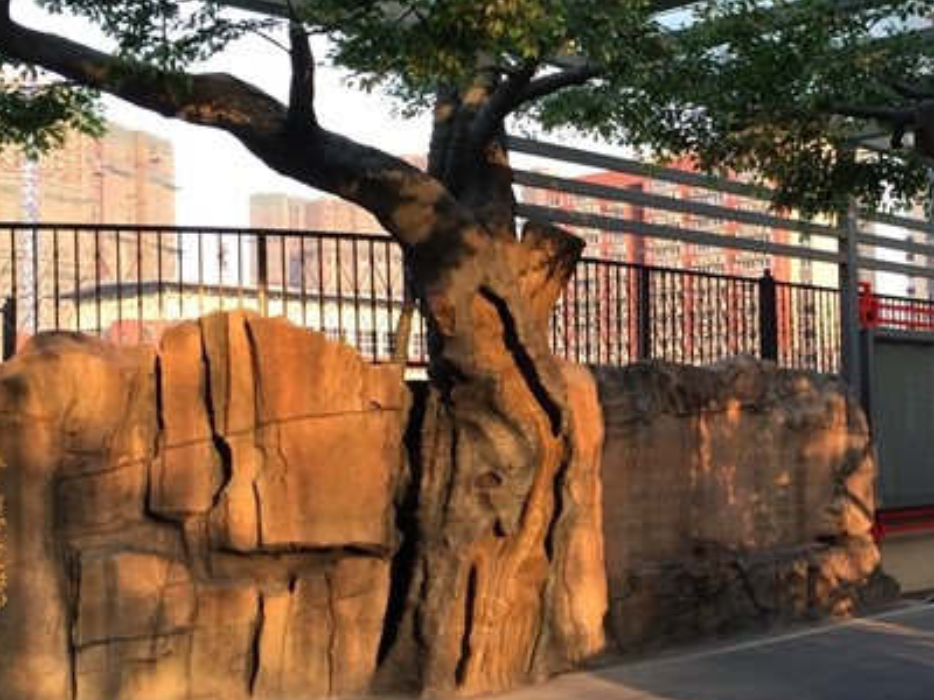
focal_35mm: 54
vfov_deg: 27.0
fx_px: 1457
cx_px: 727
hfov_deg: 34.6
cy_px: 410
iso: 32
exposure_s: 1/120
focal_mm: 4.15
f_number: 2.2
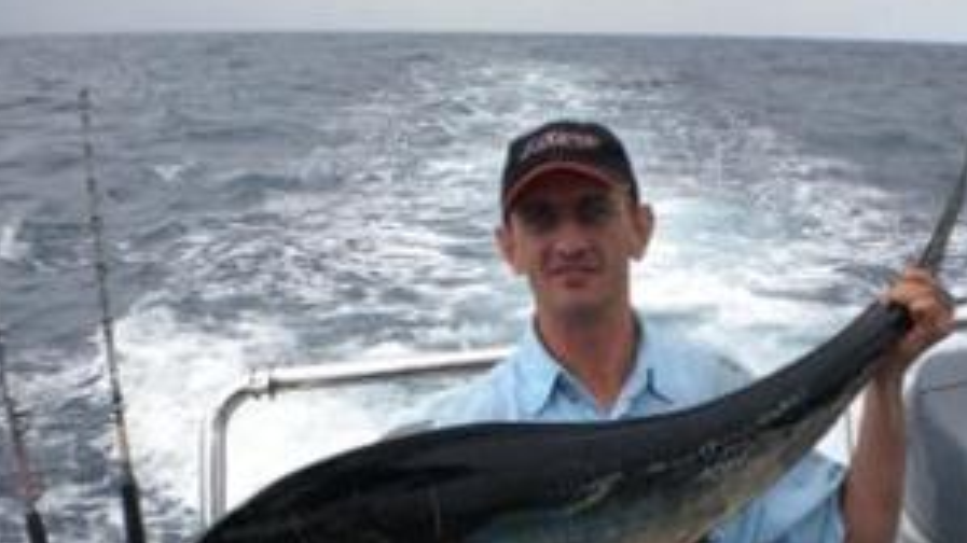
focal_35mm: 51
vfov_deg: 23.2
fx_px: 1307
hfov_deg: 40.5
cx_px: 569
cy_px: 414
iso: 80
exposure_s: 1/395
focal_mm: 6.3
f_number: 4.6
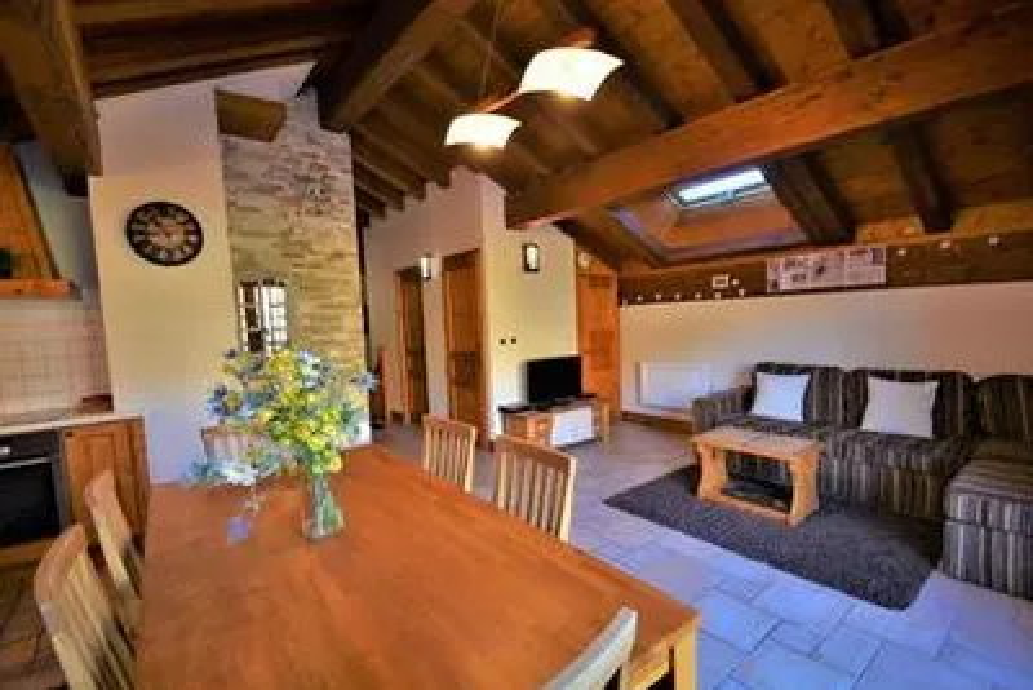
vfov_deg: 77.4
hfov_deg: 100.4
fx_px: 431
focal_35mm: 15
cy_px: 345
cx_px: 516
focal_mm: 10
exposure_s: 1/60
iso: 800
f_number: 3.5
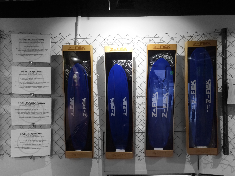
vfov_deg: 48.2
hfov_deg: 61.7
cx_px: 118
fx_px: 197
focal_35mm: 29
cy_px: 88
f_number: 2.2
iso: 50
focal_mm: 4.15
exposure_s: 1/33
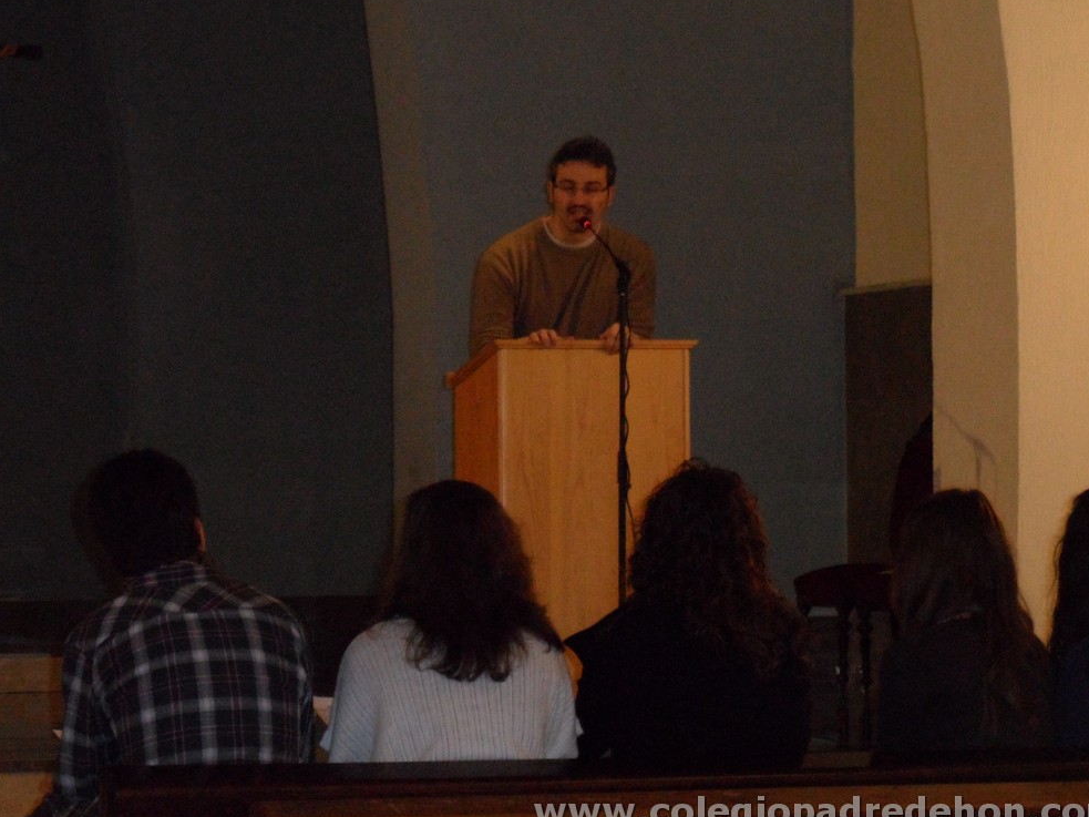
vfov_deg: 11.9
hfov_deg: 15.8
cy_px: 411
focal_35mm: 125
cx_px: 565
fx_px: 3932
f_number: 4.4
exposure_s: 1/60
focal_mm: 20
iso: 640
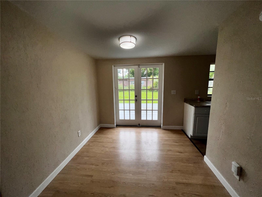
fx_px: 98
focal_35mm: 13
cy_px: 98
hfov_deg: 106.2
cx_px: 131
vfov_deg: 89.9
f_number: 1.8
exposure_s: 1/155
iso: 25
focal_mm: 1.57
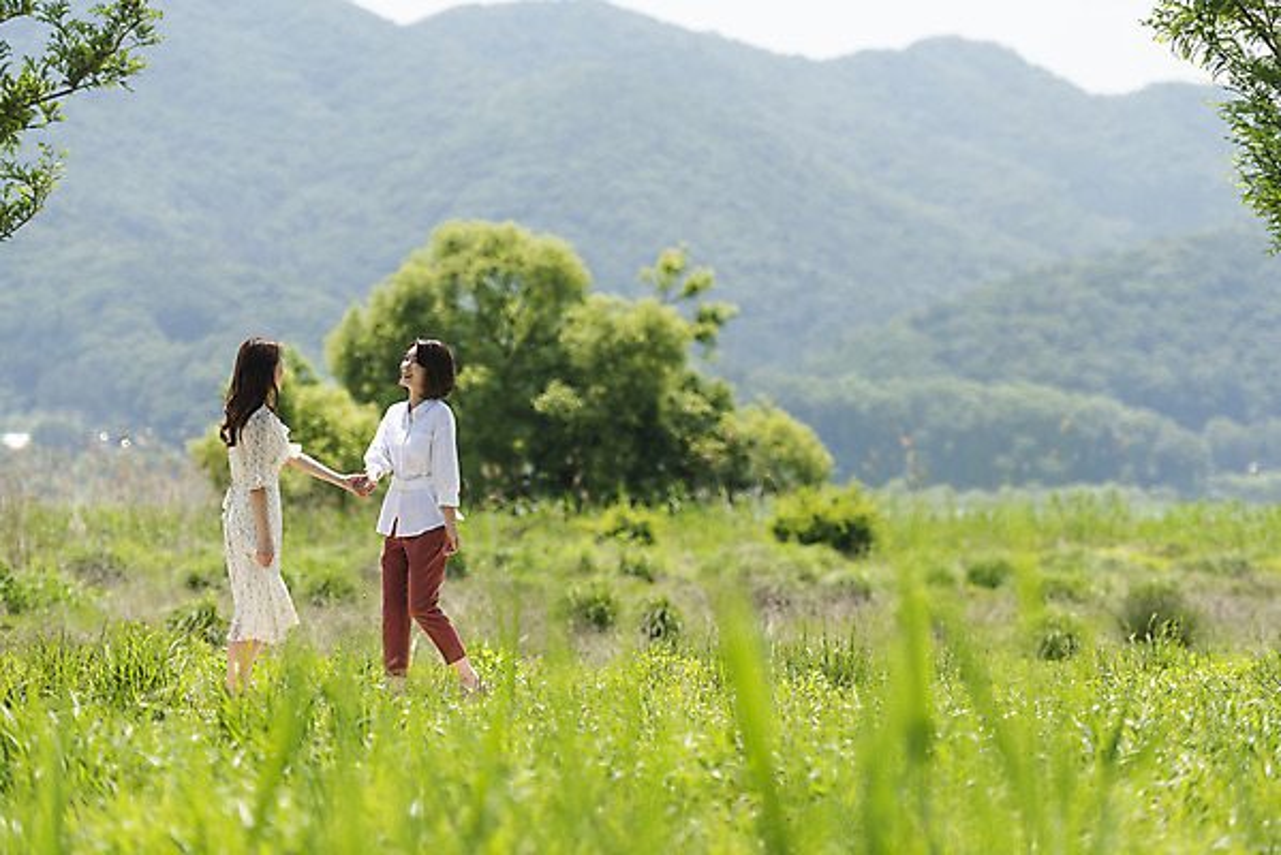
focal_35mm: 120
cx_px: 640
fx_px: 4272
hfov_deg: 17.1
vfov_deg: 11.4
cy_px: 428
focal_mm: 120
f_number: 2.8
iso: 100
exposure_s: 1/1600
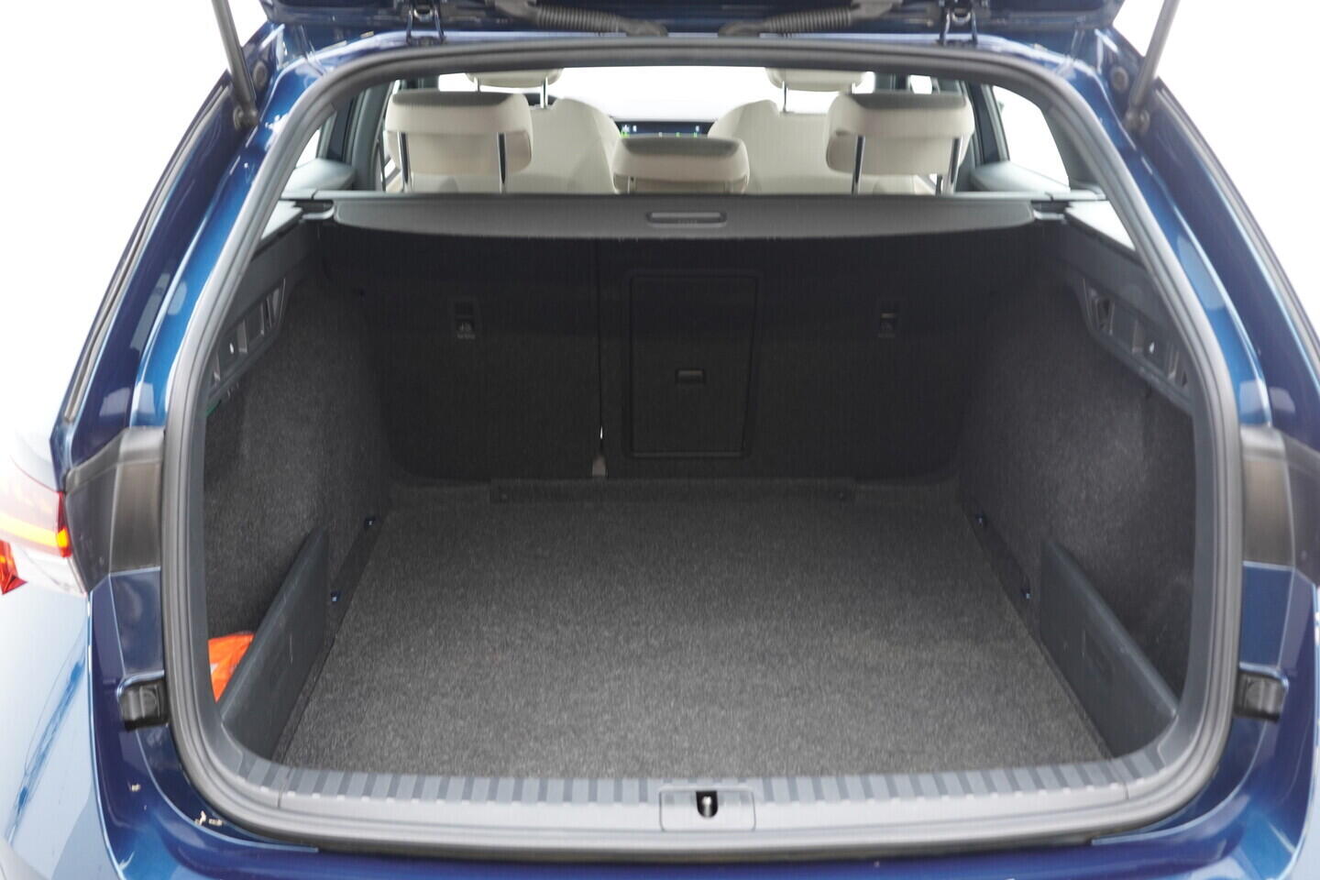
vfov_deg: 36.9
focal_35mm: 36
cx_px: 660
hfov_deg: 53.1
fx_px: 1320
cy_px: 440
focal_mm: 24
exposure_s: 1/30
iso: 500
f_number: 3.2
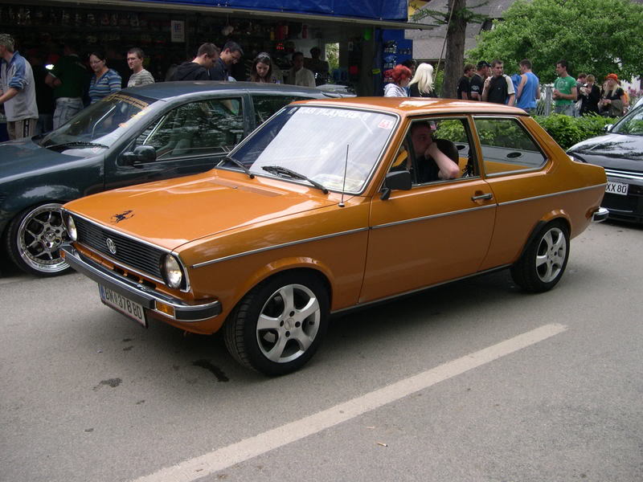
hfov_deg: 49.0
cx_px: 322
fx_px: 706
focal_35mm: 38
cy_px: 241
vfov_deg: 37.7
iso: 100
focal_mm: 8
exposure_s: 1/477
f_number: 2.8
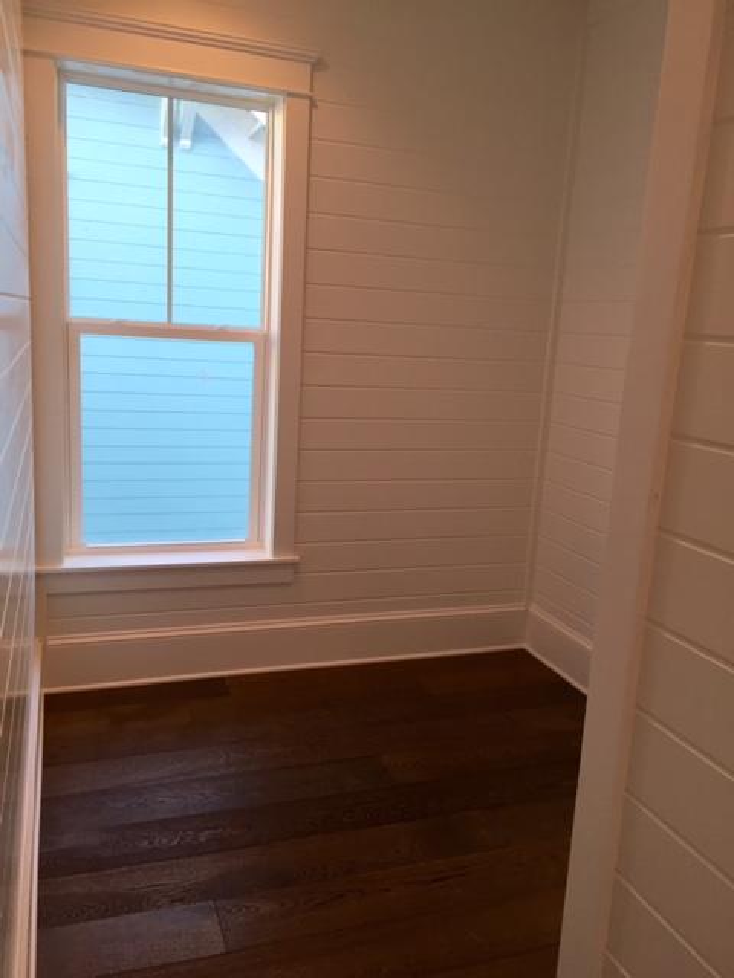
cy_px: 489
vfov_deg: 61.7
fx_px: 820
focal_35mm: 29
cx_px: 367
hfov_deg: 48.2
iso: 32
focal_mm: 4.15
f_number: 2.2
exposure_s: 1/40
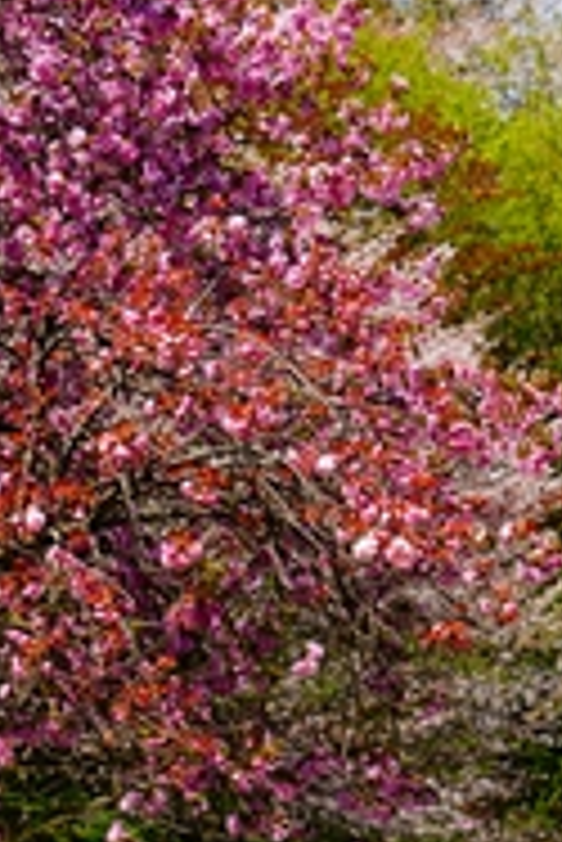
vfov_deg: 7.4
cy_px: 385
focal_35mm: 278
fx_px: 6497
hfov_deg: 4.9
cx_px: 472
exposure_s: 1/250
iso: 100
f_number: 7.1
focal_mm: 130
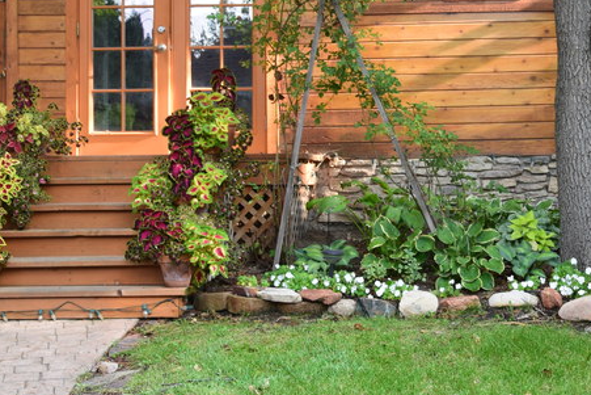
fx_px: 1232
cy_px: 180
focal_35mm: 75
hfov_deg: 26.3
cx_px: 501
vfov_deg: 18.2
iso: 400
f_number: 8
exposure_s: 1/50
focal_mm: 22
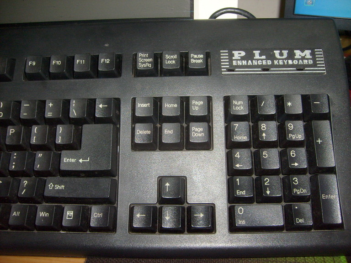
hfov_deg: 52.6
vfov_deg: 40.7
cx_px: 176
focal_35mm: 35
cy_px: 132
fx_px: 355
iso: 100
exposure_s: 1/45
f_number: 2.8
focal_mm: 5.8
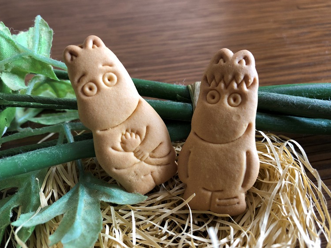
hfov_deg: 61.7
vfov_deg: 48.2
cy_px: 122
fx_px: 277
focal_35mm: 29
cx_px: 165
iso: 20
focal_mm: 3.99
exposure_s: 1/40
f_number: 1.8
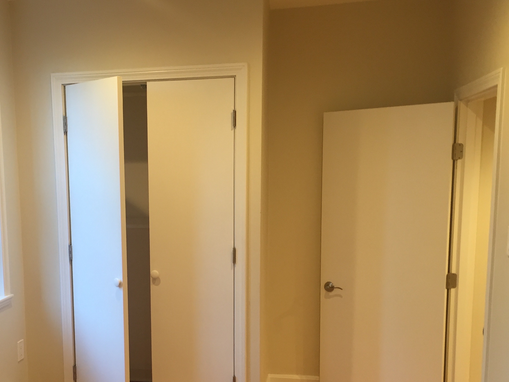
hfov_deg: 43.9
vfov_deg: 34.0
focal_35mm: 42
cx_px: 157
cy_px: 259
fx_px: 618
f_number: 2.2
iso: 64
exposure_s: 1/30
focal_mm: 4.15
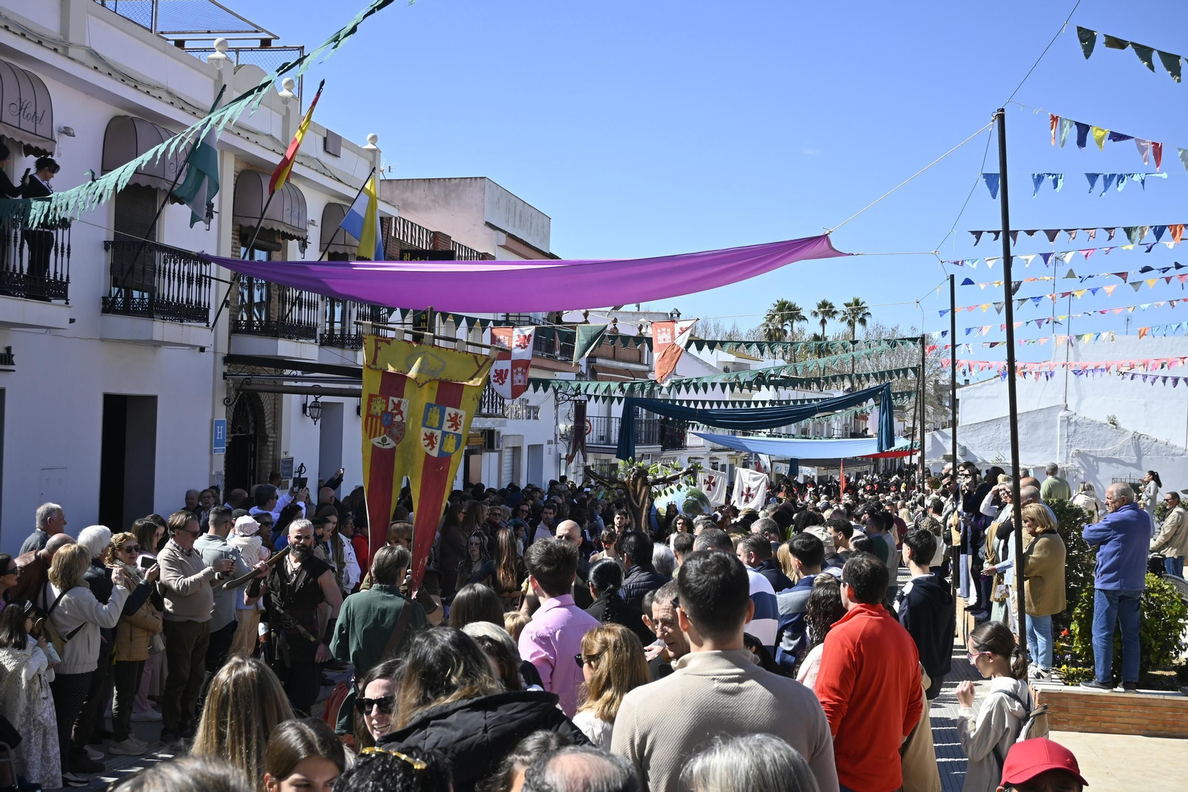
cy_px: 396
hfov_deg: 43.6
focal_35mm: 45
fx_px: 1485
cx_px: 594
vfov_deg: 29.9
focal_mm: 30
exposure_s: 1/400
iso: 100
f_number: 6.3
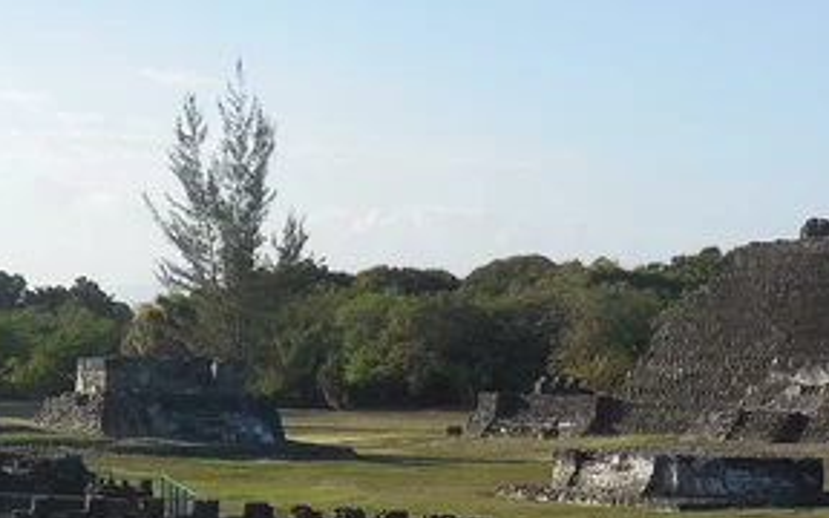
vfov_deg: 11.6
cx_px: 173
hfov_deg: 18.4
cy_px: 492
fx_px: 2530
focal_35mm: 112
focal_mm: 6.8
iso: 125
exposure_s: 1/640
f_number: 4.2
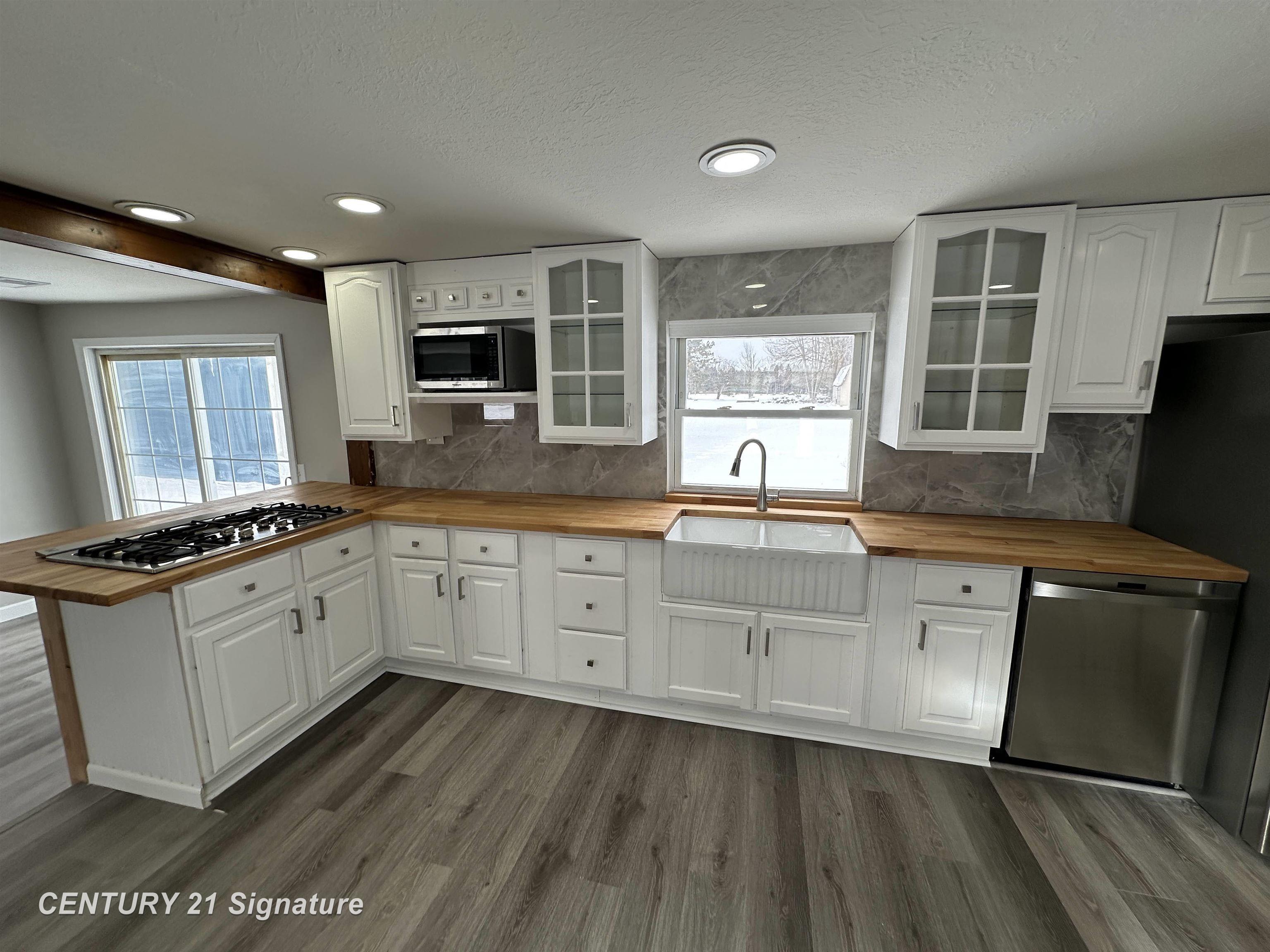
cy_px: 476
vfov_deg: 85.7
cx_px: 635
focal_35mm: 14
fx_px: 514
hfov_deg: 102.1
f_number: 2.2
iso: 40
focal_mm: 2.22
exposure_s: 1/188
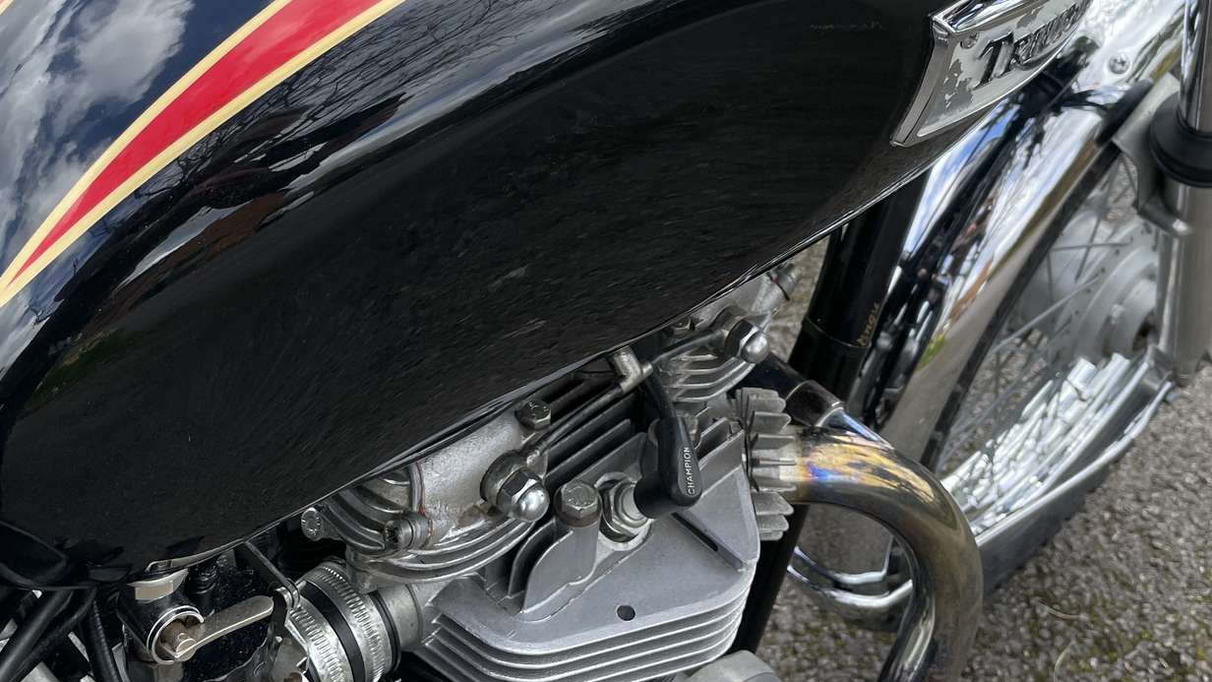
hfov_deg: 44.6
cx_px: 590
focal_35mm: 46
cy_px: 30
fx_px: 1478
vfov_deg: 25.0
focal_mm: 4.2
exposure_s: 1/629
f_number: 1.6
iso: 32
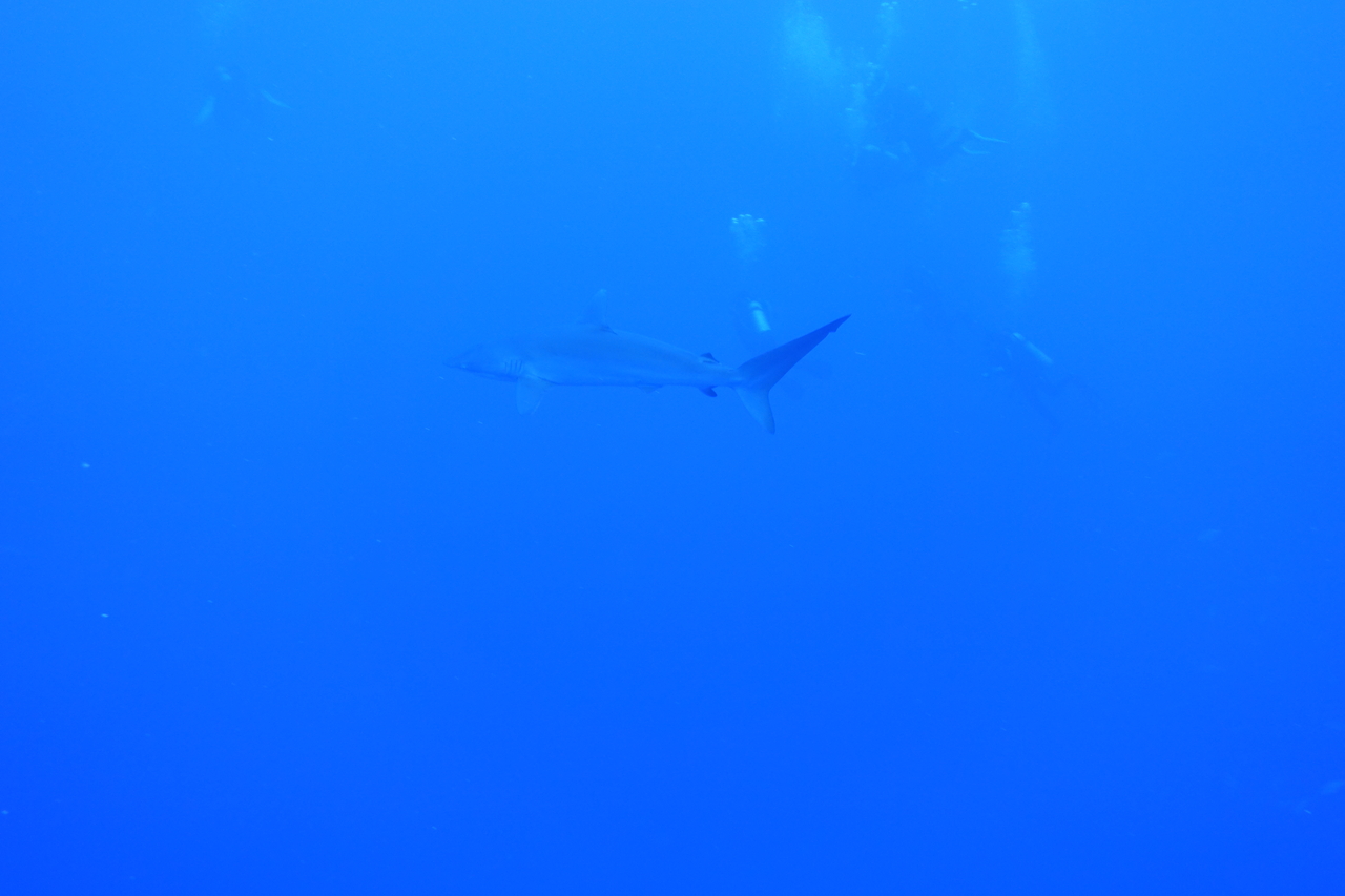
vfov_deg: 37.8
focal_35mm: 35
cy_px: 448
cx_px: 672
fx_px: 1307
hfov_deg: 54.4
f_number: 2.8
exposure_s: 1/40
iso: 125
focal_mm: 12.81
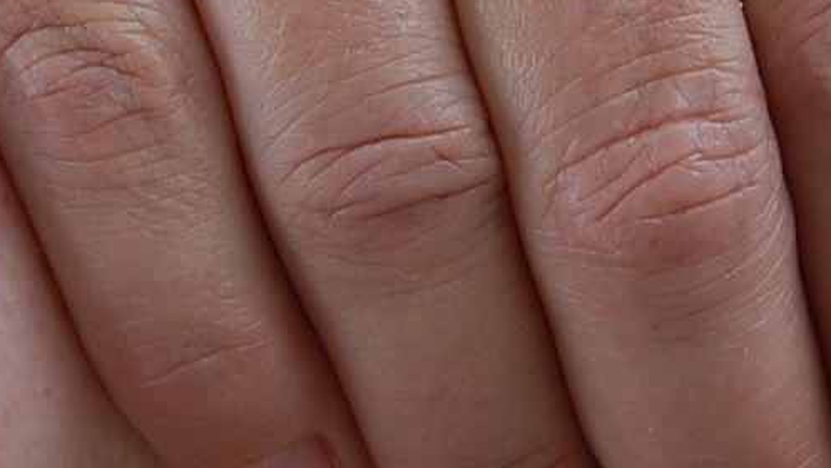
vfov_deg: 6.5
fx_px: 4078
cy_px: -20
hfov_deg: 11.6
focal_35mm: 185
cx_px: 341
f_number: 5.6
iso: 280
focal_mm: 26
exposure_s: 1/125
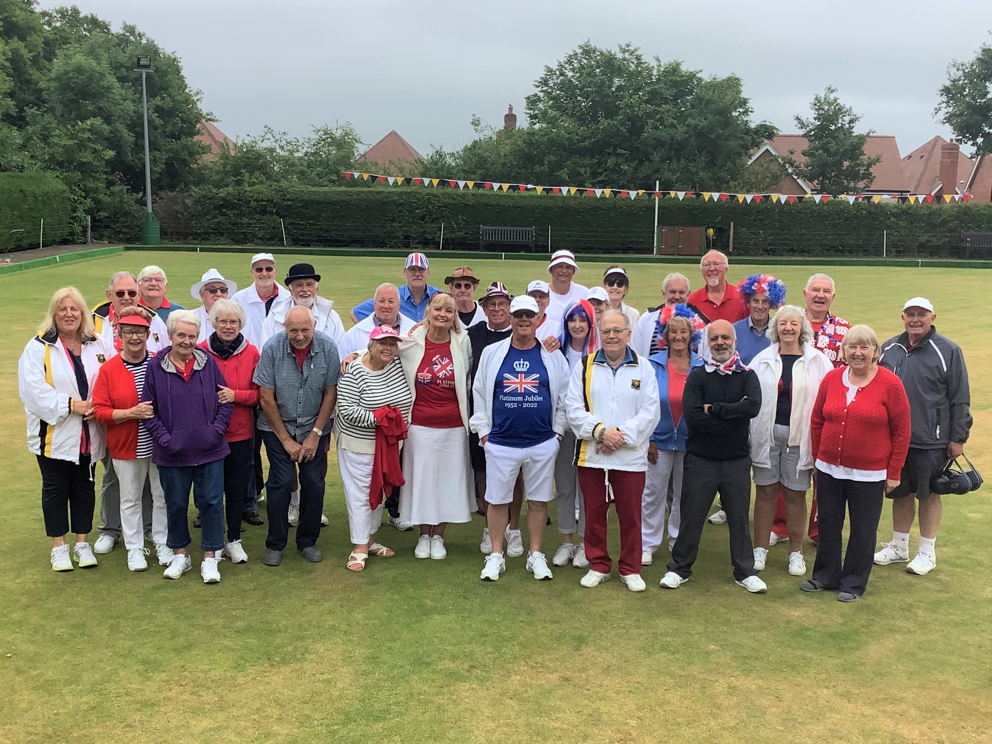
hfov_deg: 58.3
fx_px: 888
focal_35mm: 31
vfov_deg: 45.4
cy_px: 372
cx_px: 496
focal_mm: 3.3
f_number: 2.4
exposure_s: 1/436
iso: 25
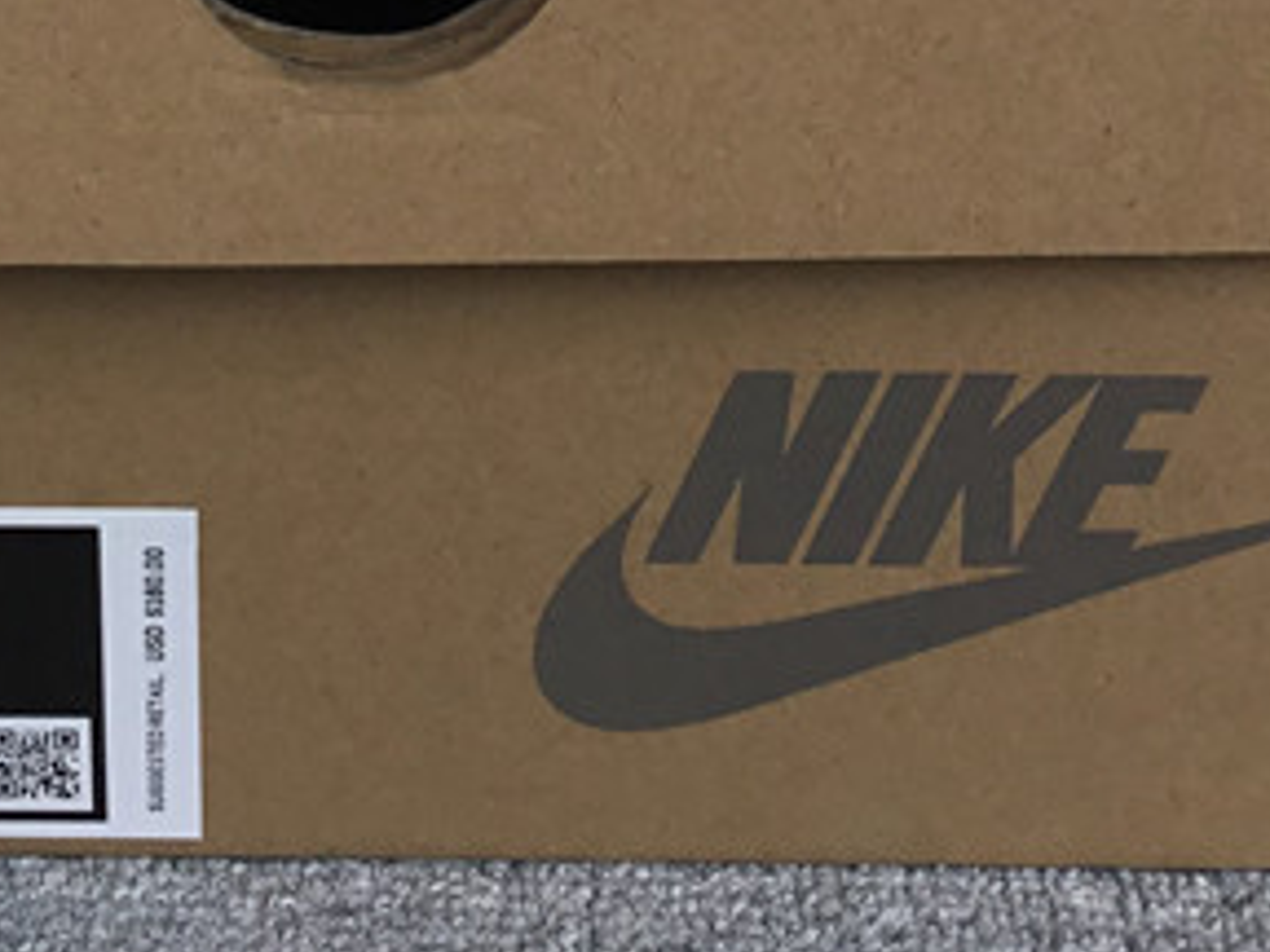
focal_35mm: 97
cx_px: 397
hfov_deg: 20.1
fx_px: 3559
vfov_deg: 14.5
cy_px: -320
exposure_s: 1/562
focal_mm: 3.3
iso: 25
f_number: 2.4
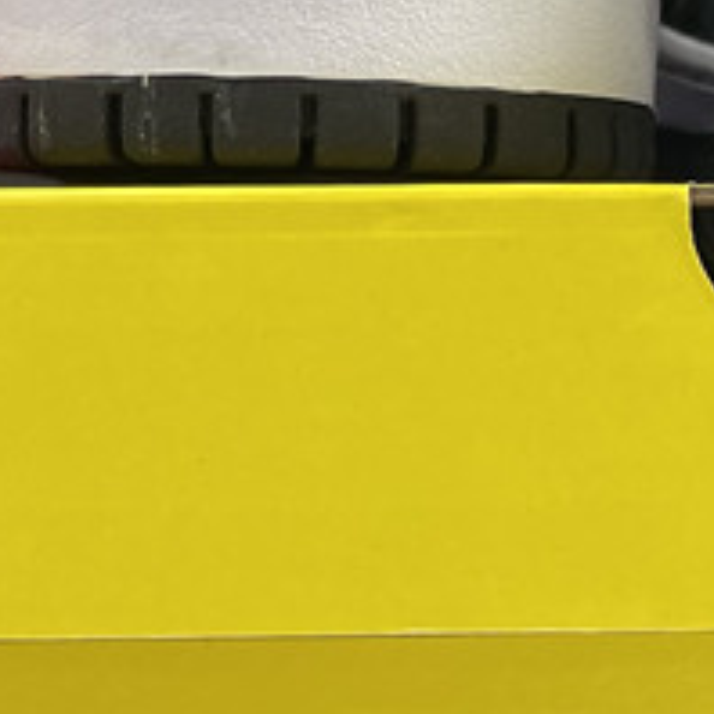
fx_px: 2707
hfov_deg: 14.7
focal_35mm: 116
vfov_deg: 15.0
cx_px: 743
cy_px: 220
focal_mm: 4.2
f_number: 1.6
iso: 125
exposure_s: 1/100
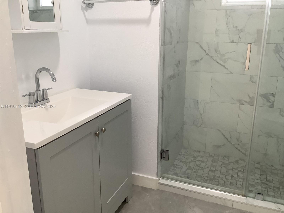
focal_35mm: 31
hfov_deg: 58.4
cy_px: 106
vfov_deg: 45.4
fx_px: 254
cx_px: 142
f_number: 2.4
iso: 80
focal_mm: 3.3
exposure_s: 1/60
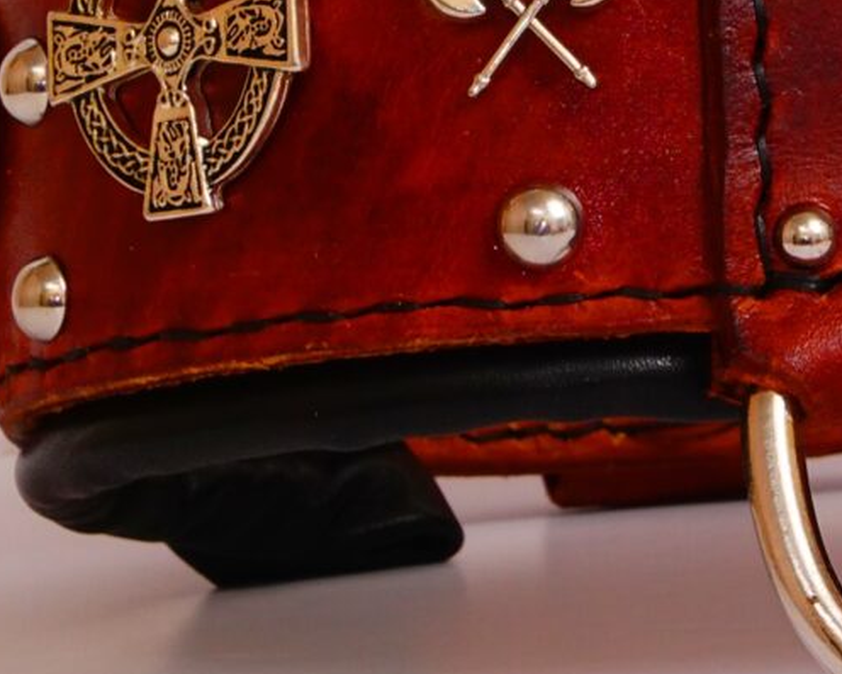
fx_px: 11316
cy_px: 129
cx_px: 834
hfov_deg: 4.3
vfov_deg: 3.4
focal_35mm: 454
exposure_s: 1/250
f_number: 11
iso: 400
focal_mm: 72
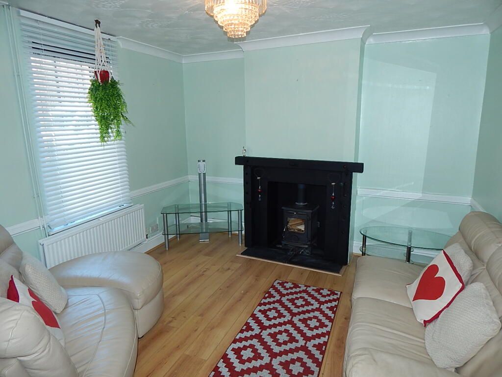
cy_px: 188
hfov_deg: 76.4
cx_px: 251
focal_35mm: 22
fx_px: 319
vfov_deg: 61.1
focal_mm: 4
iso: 125
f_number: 3
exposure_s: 1/30
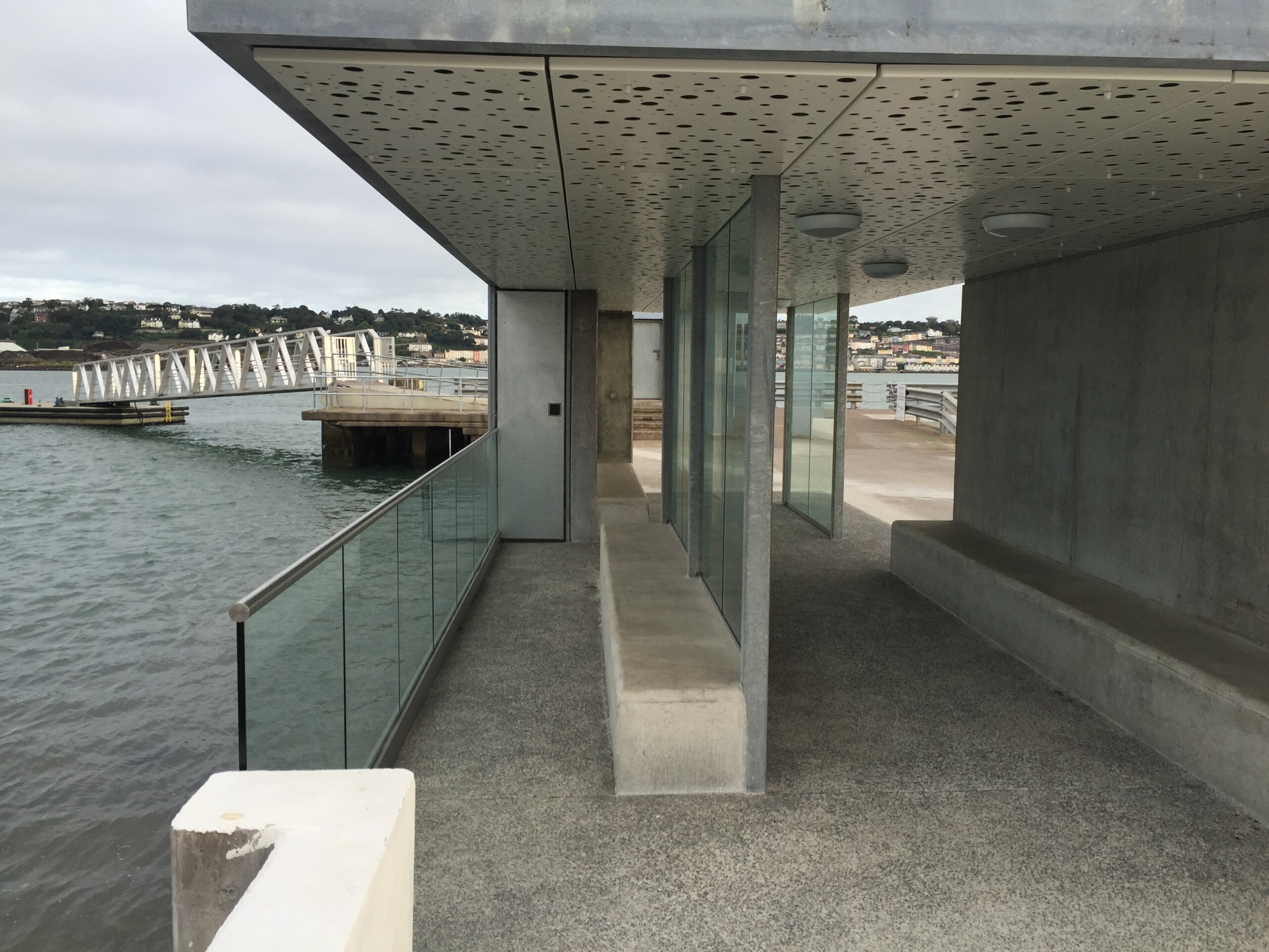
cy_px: 476
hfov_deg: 61.7
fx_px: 1063
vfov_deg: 48.2
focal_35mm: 29
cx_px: 634
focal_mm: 4.15
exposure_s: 1/638
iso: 32
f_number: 2.2
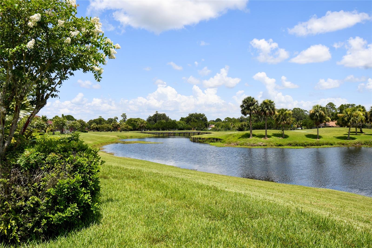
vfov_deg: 43.6
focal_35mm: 30
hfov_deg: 61.9
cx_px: 186
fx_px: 310
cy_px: 124
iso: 100
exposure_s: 1/320
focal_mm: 20
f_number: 7.1
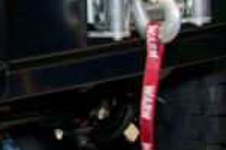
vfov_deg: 5.7
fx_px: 1491
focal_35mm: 238
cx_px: -344
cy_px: -43
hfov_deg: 7.9
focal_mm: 35
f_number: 7.1
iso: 800
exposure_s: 1/60
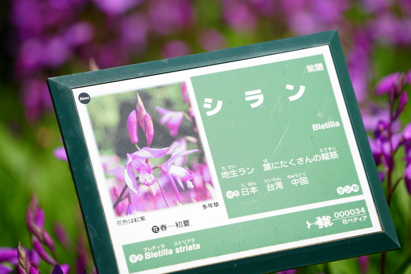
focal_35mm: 270
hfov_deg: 7.6
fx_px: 3083
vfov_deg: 5.1
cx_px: 206
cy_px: 137
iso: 100
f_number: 6.3
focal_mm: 270
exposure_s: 1/500
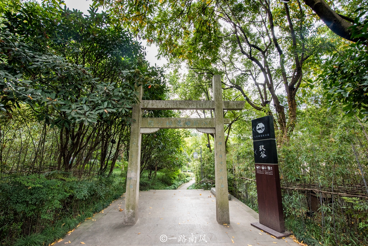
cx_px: 184
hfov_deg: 96.7
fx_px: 164
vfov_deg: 73.8
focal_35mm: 16
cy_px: 123
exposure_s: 1/100
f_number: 8
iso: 400
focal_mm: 16
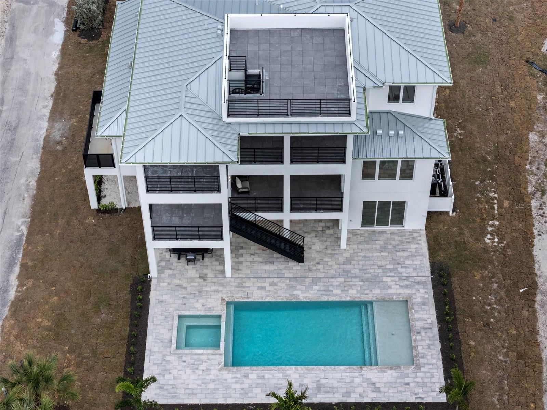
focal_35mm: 70
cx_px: 274
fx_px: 1106
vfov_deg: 21.0
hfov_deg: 27.8
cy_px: 205
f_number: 2.8
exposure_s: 1/200
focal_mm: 19.35
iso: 100
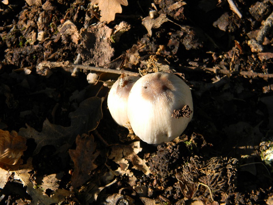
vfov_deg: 17.8
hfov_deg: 23.6
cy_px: 102
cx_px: 136
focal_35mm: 83
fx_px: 655
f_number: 4.5
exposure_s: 1/30.7
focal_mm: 15.1
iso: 80
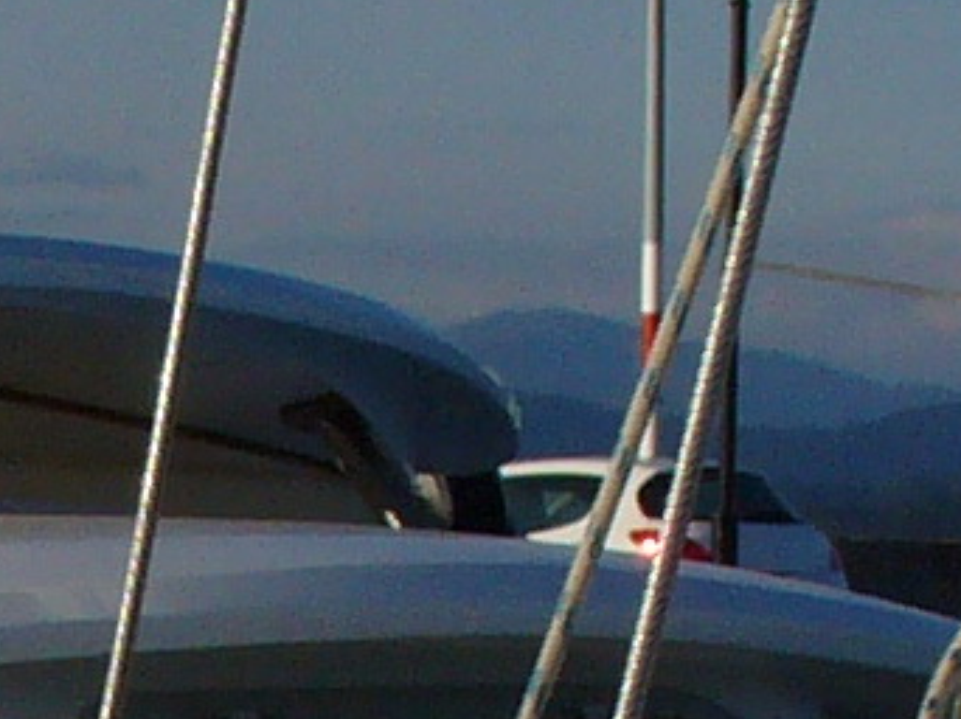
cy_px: 1716
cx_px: -379
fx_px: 7685
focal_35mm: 277
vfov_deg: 5.2
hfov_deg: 7.1
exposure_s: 1/500
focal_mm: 6.1
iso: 80
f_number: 5.6
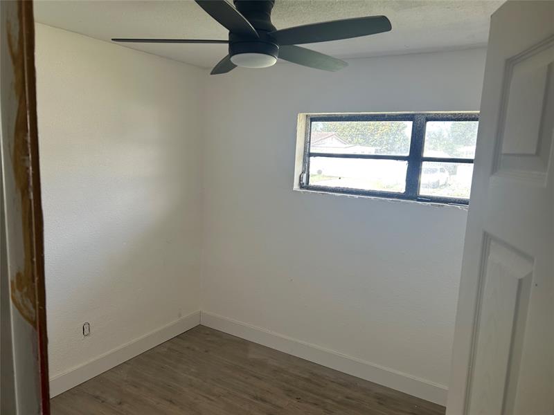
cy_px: 208
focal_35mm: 26
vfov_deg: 53.1
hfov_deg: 67.3
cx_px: 277
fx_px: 416
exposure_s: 1/122
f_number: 1.5
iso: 64
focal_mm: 5.7
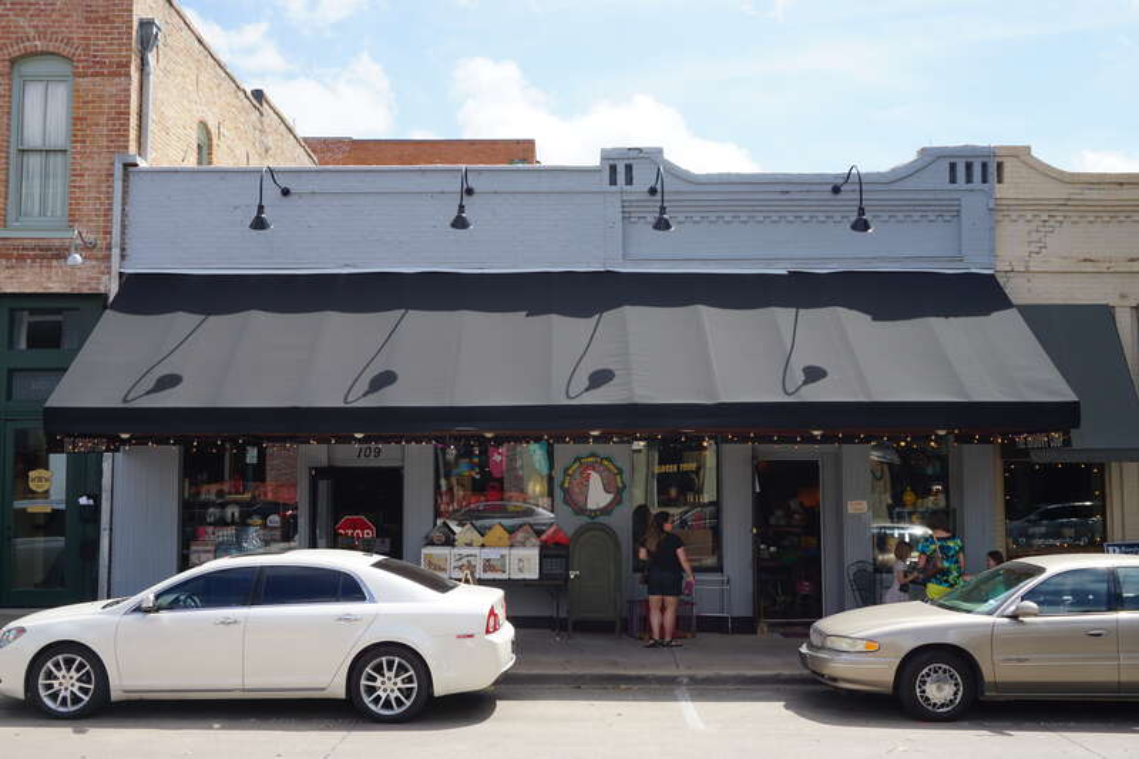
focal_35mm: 38
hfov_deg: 51.3
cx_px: 570
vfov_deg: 35.5
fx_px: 1186
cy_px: 380
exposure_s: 1/100
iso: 100
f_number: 10
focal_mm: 25
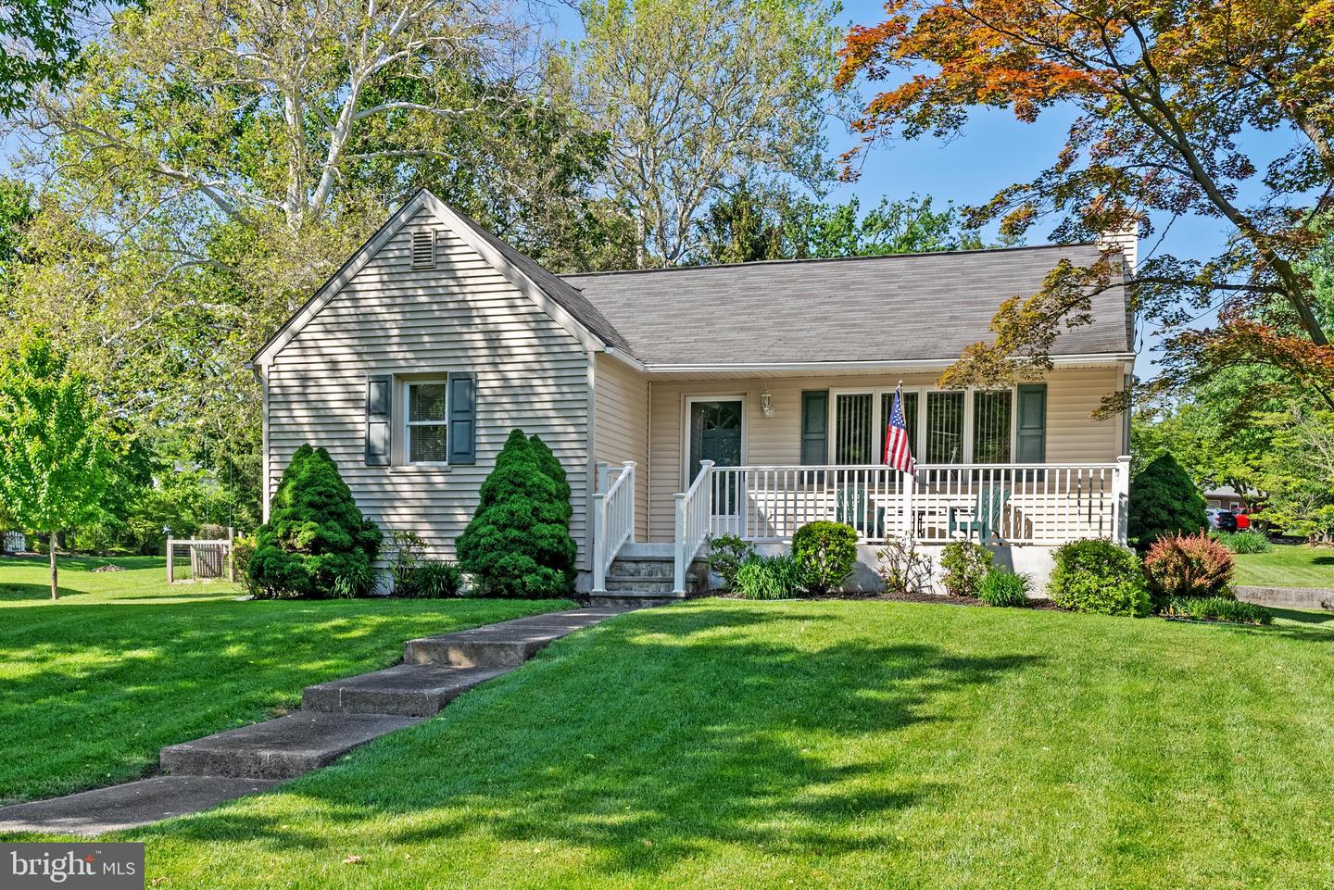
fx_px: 1297
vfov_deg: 37.9
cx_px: 667
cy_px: 445
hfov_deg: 54.4
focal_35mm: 35
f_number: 11
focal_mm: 35
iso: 400
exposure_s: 1/80
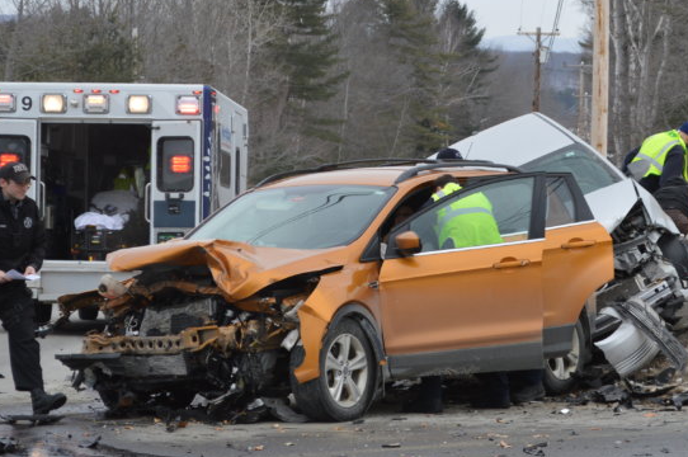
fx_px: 2977
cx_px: 541
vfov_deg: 8.8
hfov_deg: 13.1
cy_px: 192
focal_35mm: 156
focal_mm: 55
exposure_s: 1/125
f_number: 5.6
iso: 100
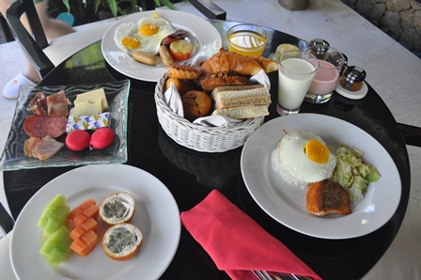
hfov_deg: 53.2
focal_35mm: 36
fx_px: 421
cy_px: 140
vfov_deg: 36.8
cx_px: 210
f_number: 5.6
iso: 800
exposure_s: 1/60
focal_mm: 24
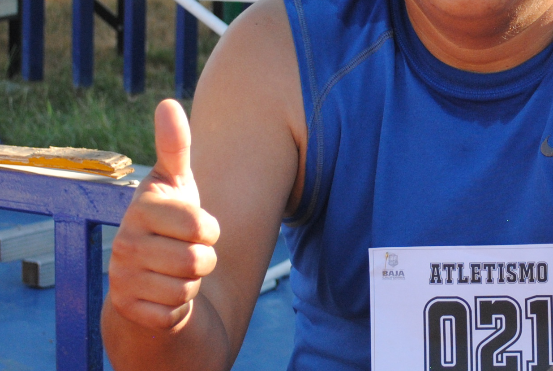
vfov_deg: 8.3
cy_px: 53
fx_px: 2531
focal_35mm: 165
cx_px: 454
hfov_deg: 12.4
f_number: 5
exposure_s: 1/500
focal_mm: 35
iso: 360
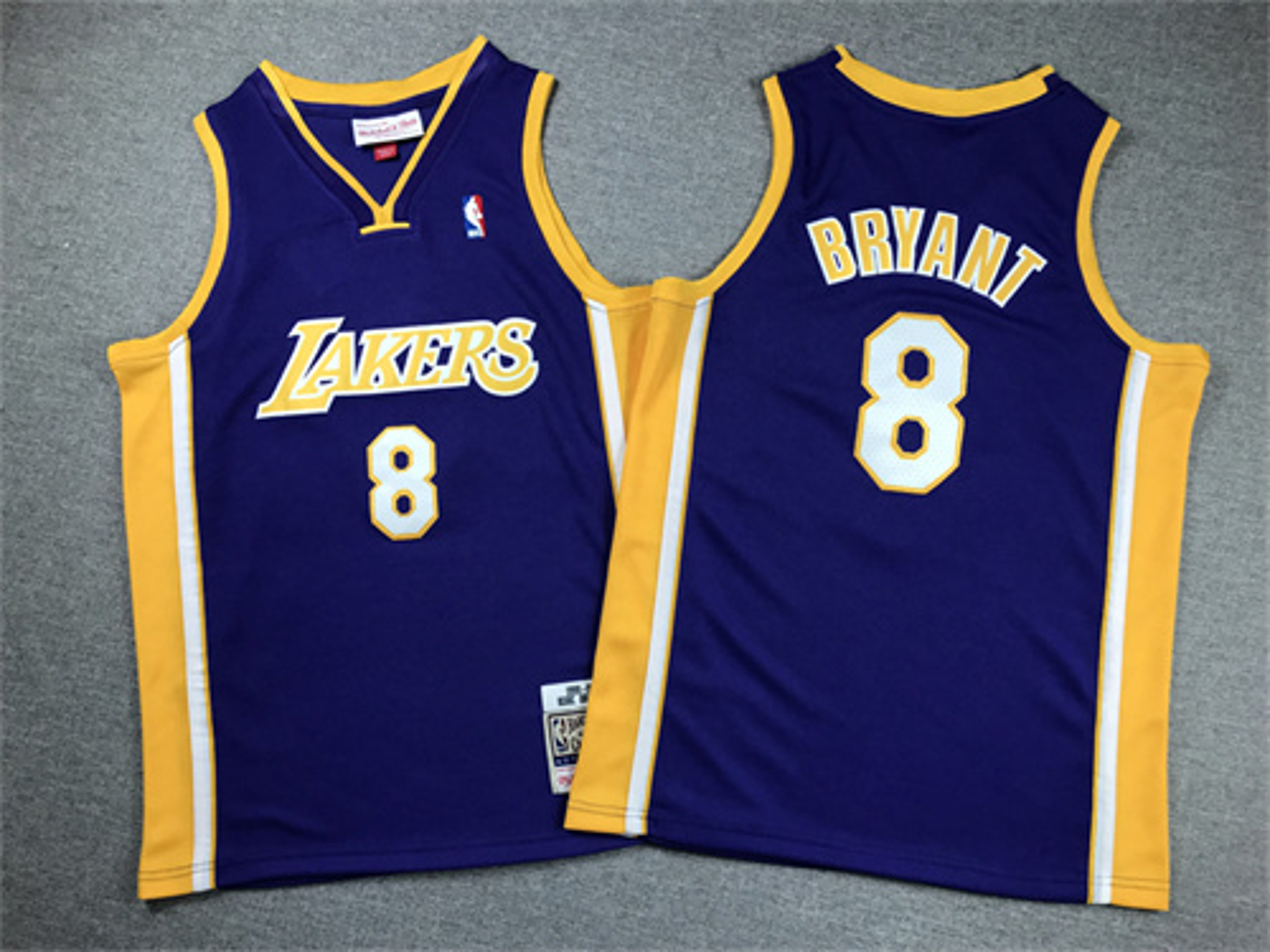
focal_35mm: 28
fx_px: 1027
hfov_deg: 63.4
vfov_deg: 49.7
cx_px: 635
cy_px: 476
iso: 40
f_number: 1.8
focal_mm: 3.99
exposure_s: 1/100
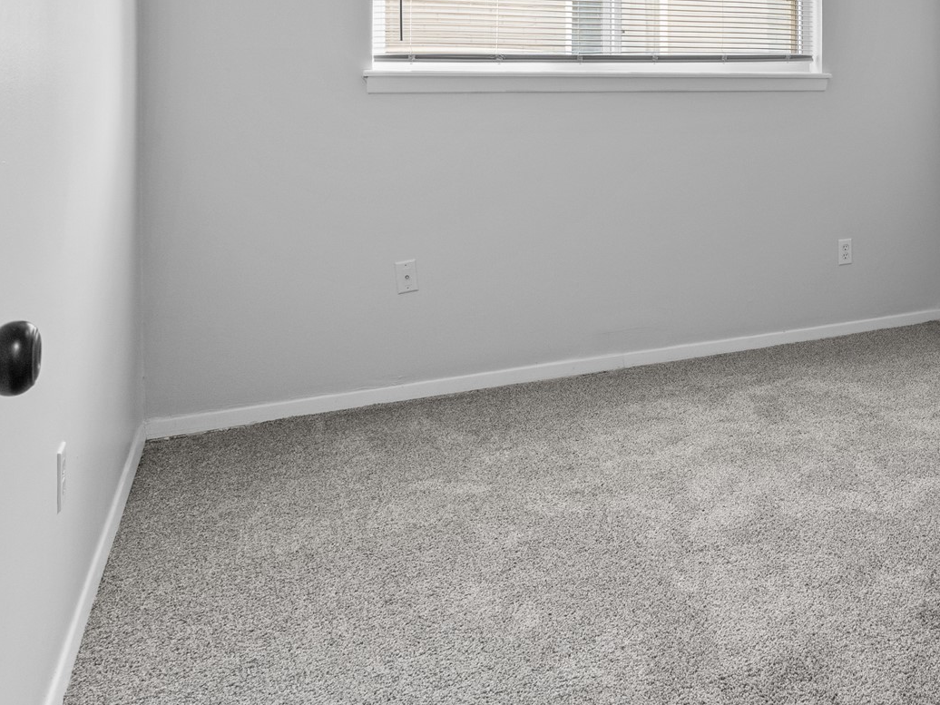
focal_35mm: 34
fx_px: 923
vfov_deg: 39.5
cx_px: 842
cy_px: 107
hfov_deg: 48.4
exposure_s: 1/10
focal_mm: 18
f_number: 11
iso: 640
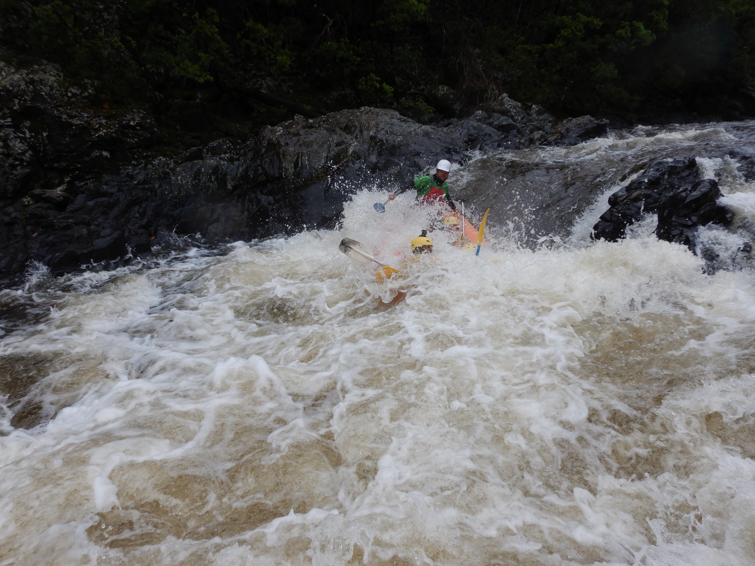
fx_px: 523
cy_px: 283
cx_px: 378
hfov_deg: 71.6
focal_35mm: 24
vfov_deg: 56.8
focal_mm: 4.3
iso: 125
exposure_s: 1/800
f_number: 4.1
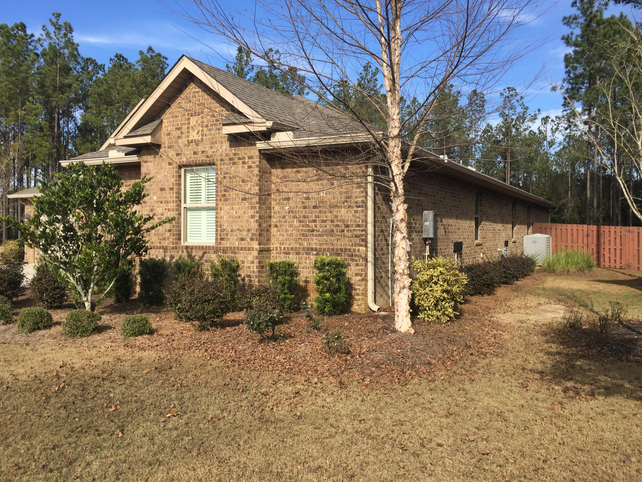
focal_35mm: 29
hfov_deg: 61.7
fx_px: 538
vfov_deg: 48.2
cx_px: 321
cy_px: 241
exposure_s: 1/1236
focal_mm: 4.15
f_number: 2.2
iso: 32
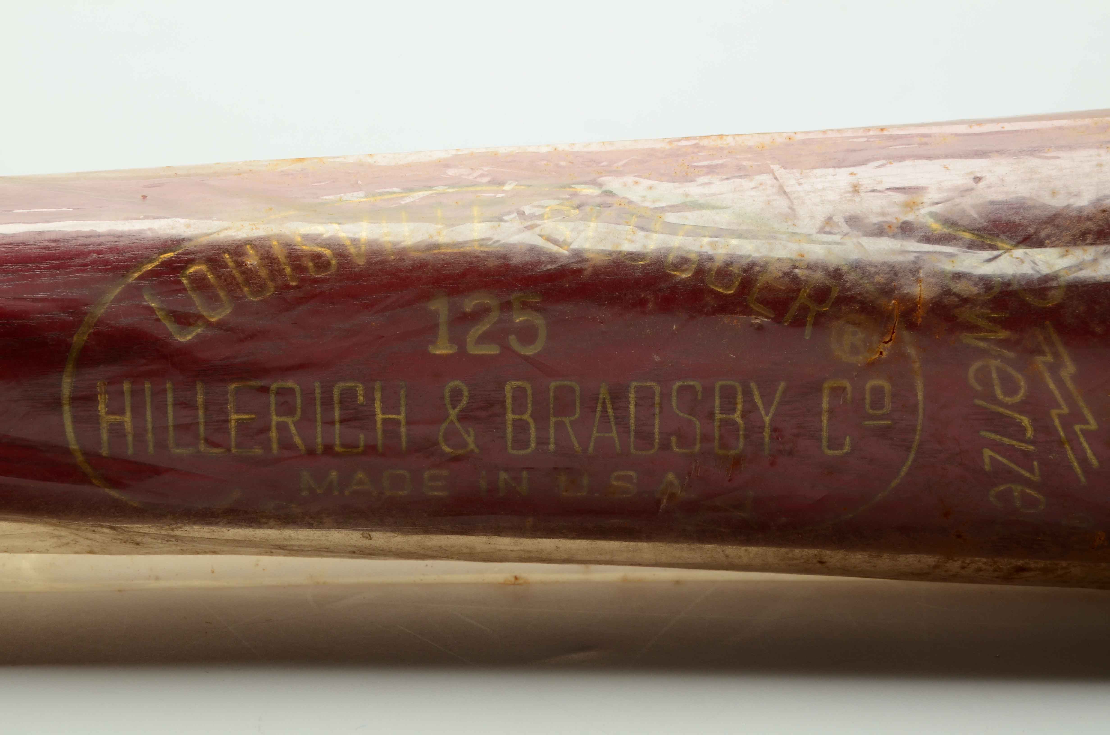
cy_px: 368
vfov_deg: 8.7
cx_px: 555
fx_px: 4846
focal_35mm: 158
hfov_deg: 13.1
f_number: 18
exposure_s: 1/160
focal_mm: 105
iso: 200
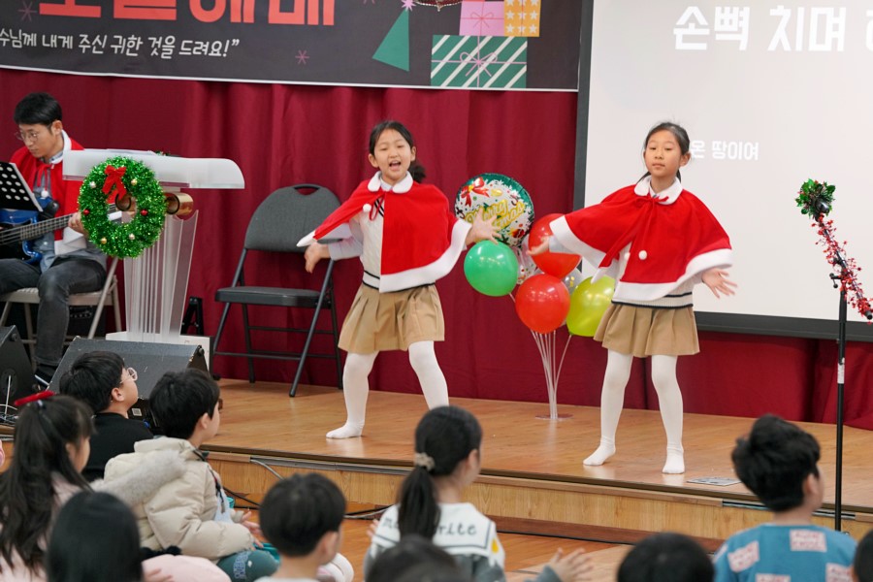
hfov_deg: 14.3
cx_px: 436
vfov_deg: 9.5
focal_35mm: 144
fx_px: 3492
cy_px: 291
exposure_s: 1/160
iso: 1600
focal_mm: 144
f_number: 4
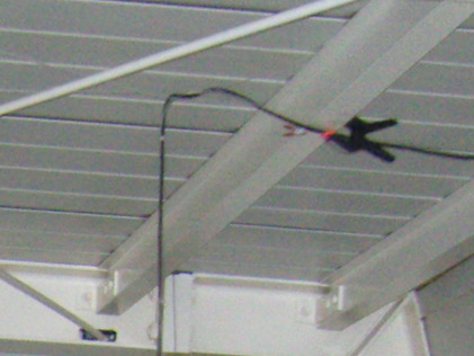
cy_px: 830
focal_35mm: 202
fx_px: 2767
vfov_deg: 7.0
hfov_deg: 9.1
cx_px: -520
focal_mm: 7.3
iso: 400
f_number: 2.8
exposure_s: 1/40
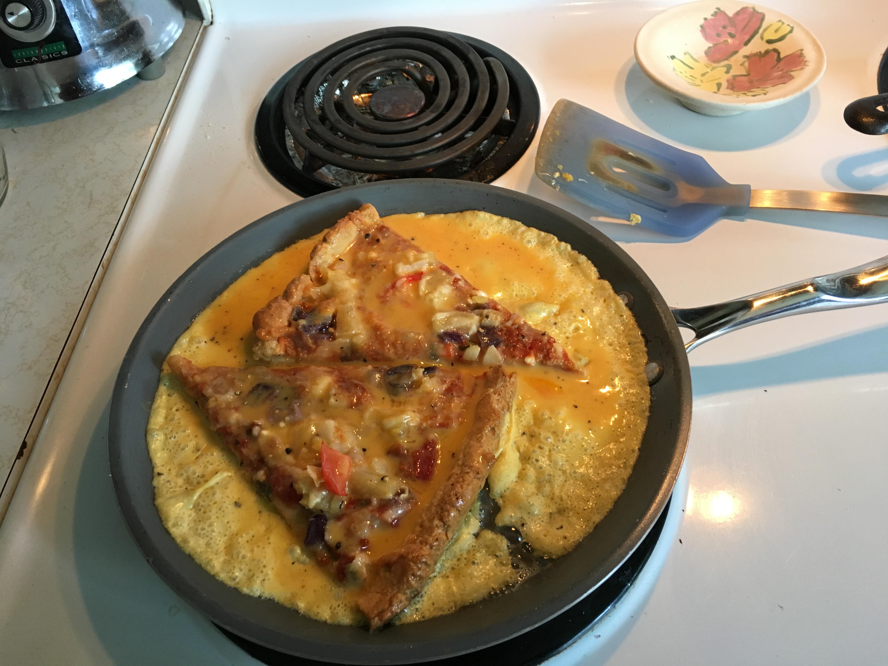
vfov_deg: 48.2
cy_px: 333
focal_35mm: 29
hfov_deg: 61.7
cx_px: 444
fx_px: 744
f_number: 2.2
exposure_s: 1/30
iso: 100
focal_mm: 4.15
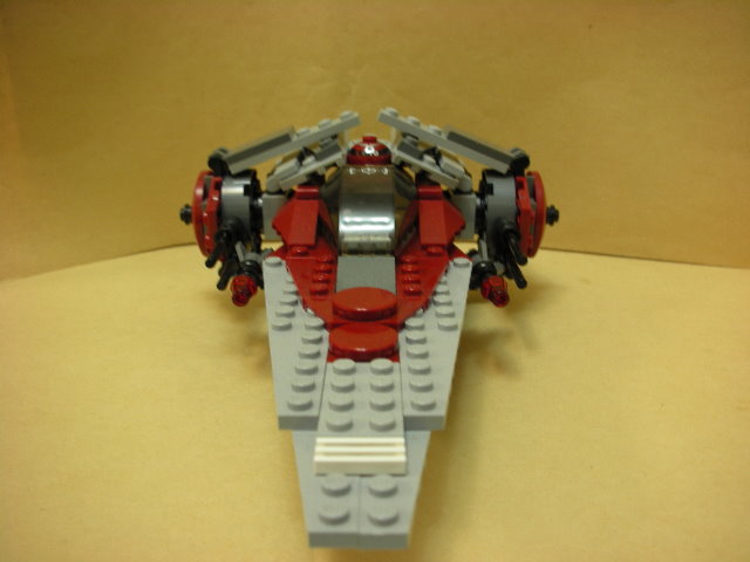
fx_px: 758
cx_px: 375
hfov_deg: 52.6
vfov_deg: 40.7
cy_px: 281
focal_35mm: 35
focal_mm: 5.8
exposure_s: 1/4
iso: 78
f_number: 3
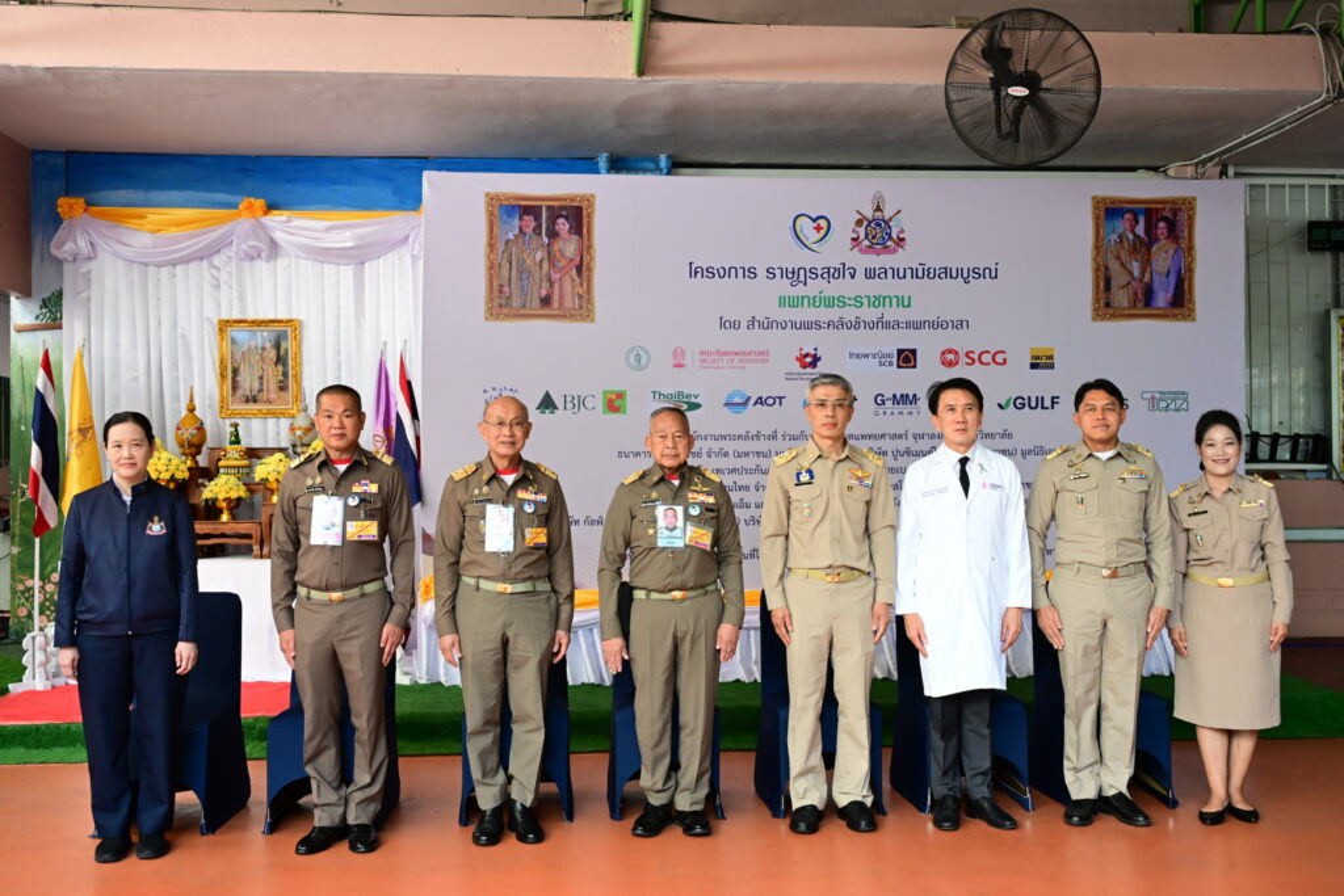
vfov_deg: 38.9
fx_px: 1269
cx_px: 672
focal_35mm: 34
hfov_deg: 55.8
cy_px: 448
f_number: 4
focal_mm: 34
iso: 3200
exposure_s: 1/640
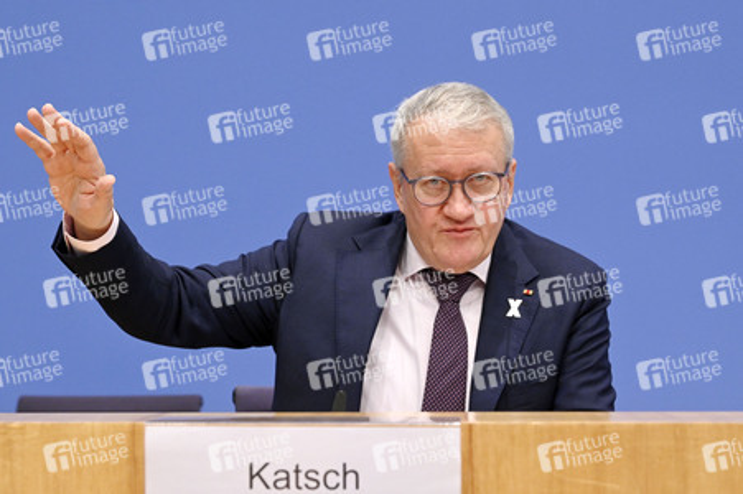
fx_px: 1485
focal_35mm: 72
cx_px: 372
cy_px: 247
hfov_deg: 28.1
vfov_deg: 18.9
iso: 5000
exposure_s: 1/500
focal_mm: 72
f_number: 6.3
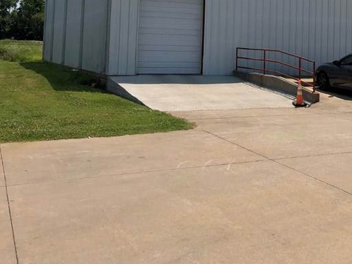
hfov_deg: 33.9
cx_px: 284
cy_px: 23
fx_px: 559
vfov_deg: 25.7
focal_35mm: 55
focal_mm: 3.99
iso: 20
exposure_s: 1/4000
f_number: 1.8
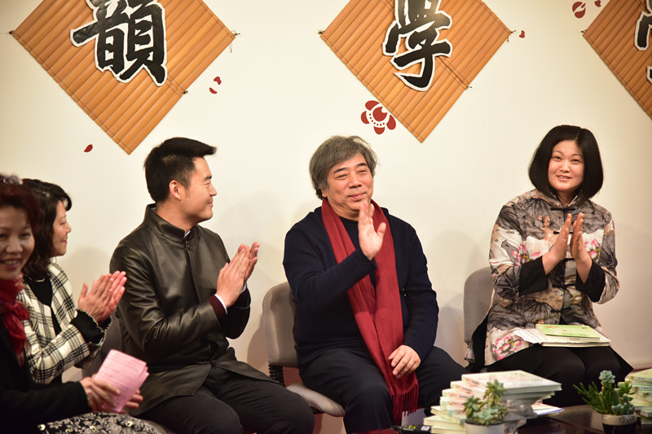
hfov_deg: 21.5
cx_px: 326
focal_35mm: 95
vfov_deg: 14.4
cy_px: 217
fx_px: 1720
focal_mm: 95
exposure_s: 1/100
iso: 1800
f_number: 4
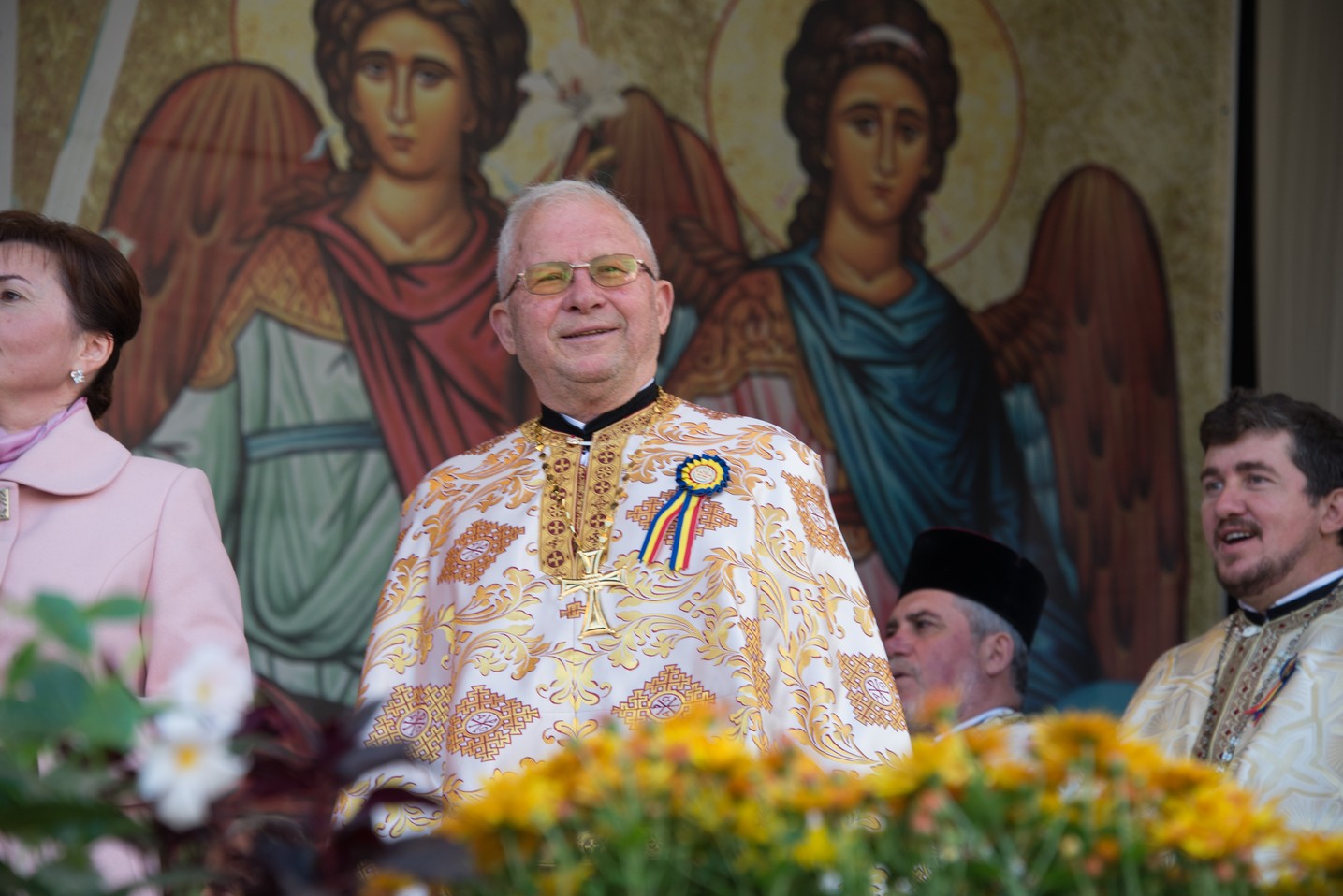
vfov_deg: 8.6
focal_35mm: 160
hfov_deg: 12.8
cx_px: 672
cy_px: 448
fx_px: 5971
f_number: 6.3
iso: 400
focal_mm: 160
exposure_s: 1/160
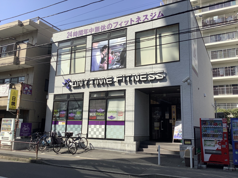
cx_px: 119
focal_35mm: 31
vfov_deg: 45.4
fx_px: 213
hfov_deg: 58.4
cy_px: 89
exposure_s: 1/1335
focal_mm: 3.3
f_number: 2.4
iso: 25
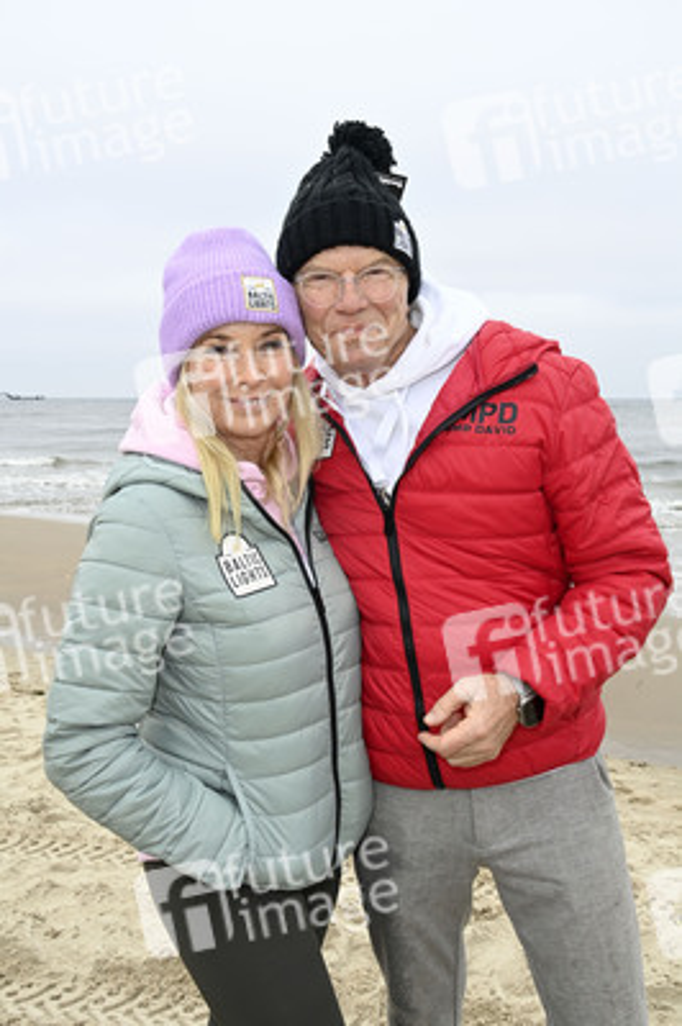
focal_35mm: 38
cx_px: 341
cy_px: 513
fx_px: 1082
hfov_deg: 35.0
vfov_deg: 50.7
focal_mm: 38
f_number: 13
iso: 1000
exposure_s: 1/200
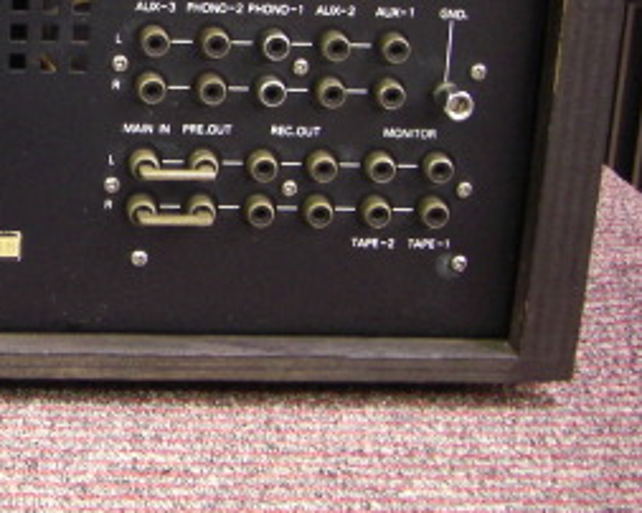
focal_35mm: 94
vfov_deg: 16.2
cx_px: -160
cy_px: 102
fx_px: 1785
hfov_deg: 19.1
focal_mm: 6.3
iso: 200
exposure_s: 1/6
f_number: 3.4
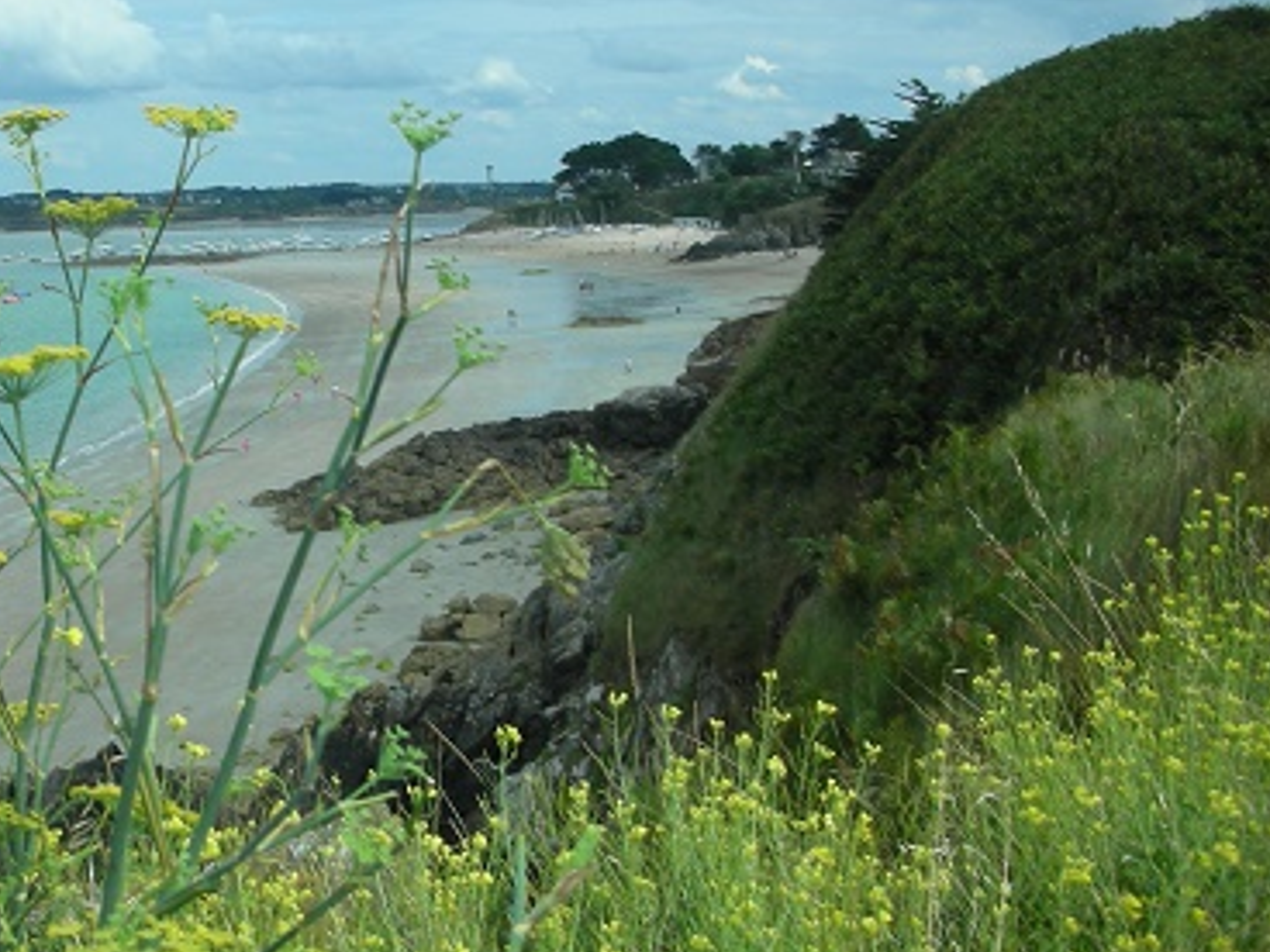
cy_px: 431
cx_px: 290
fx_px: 2091
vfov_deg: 25.6
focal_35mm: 57
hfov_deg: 33.0
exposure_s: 1/91.4
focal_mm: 5.8
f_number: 8.5
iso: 50
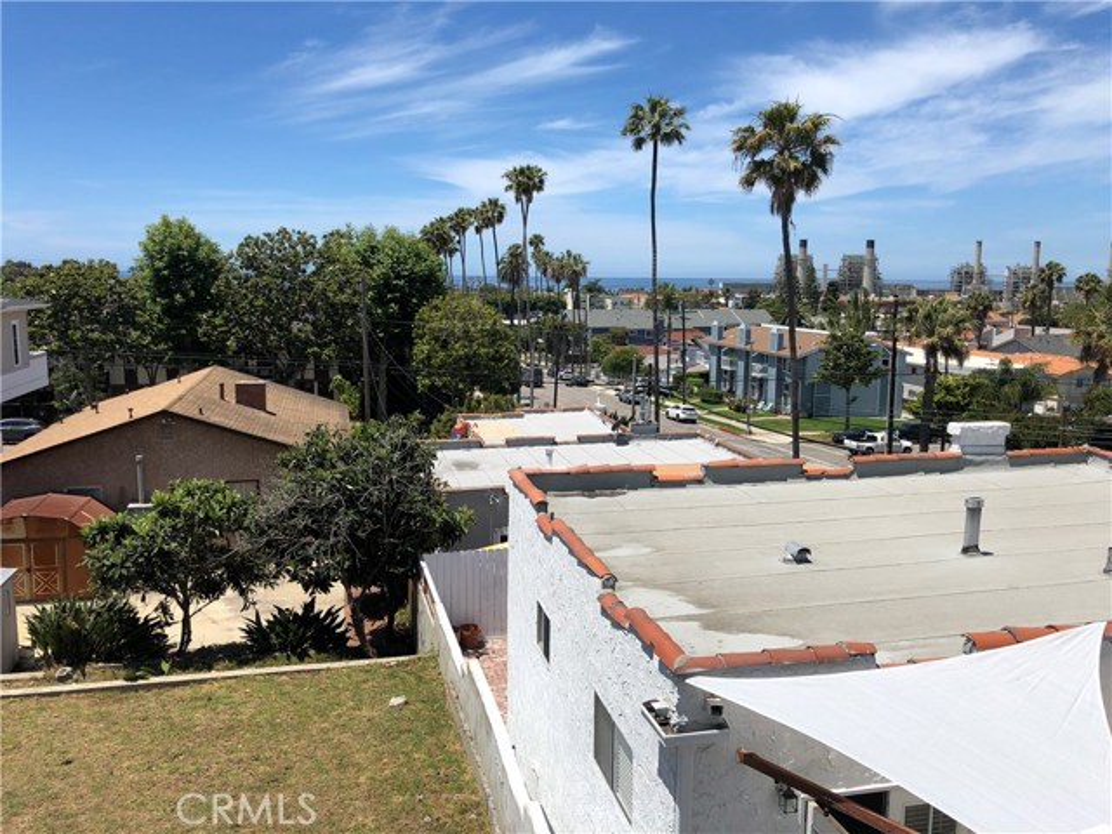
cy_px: 417
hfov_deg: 63.4
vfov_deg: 49.7
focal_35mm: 28
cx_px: 556
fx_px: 899
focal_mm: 4
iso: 25
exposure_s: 1/3003
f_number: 1.8
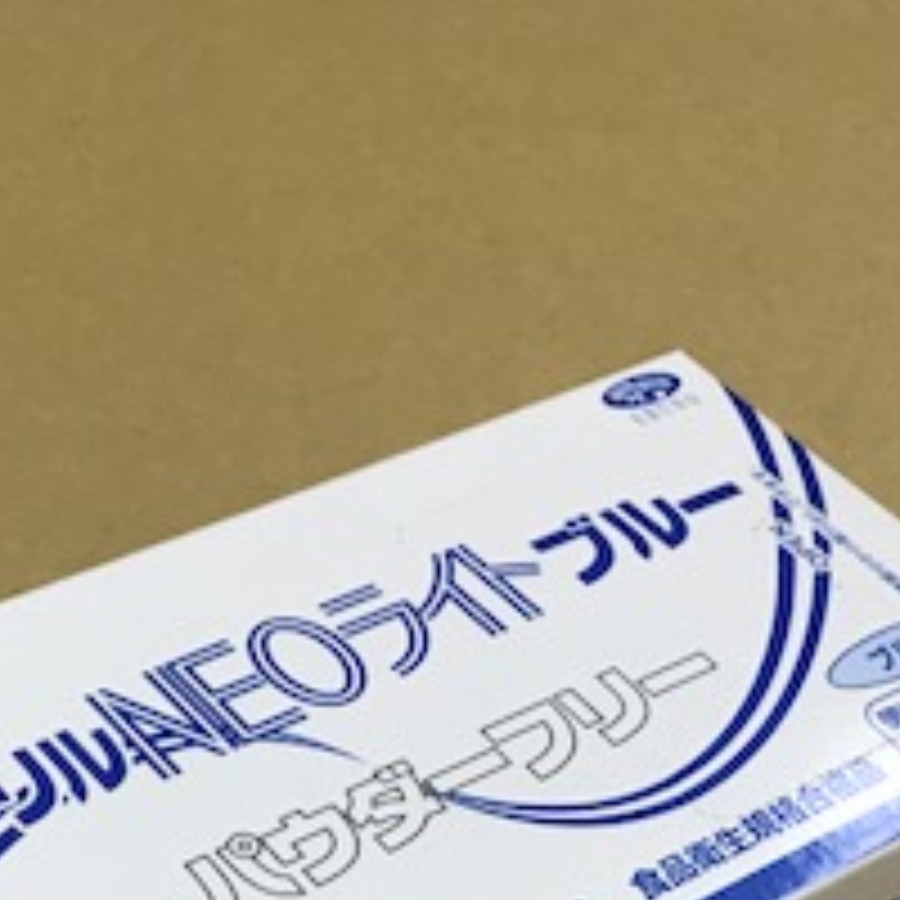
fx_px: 2324
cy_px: 976
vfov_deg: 20.9
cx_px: 310
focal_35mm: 79
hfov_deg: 21.8
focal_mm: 3.99
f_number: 1.8
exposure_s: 1/40
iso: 25
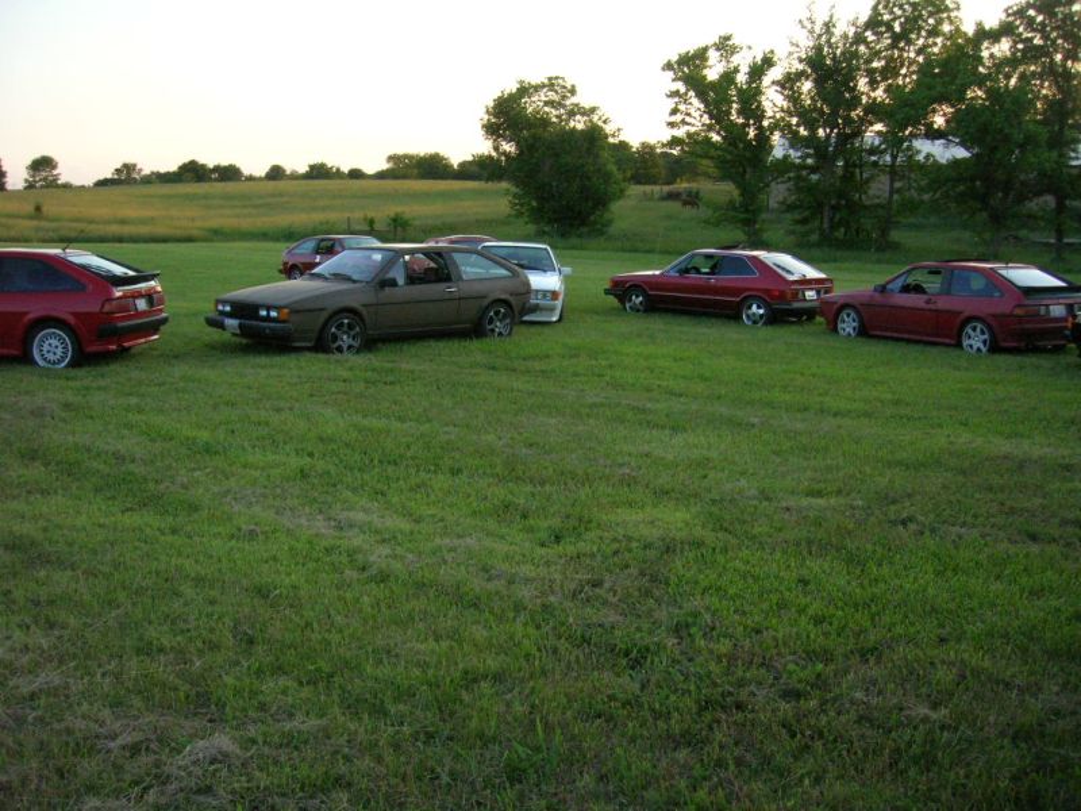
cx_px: 540
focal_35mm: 34
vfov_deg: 41.8
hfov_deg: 54.0
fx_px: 1062
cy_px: 406
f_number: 2.9
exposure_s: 1/400
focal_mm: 5.7
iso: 200
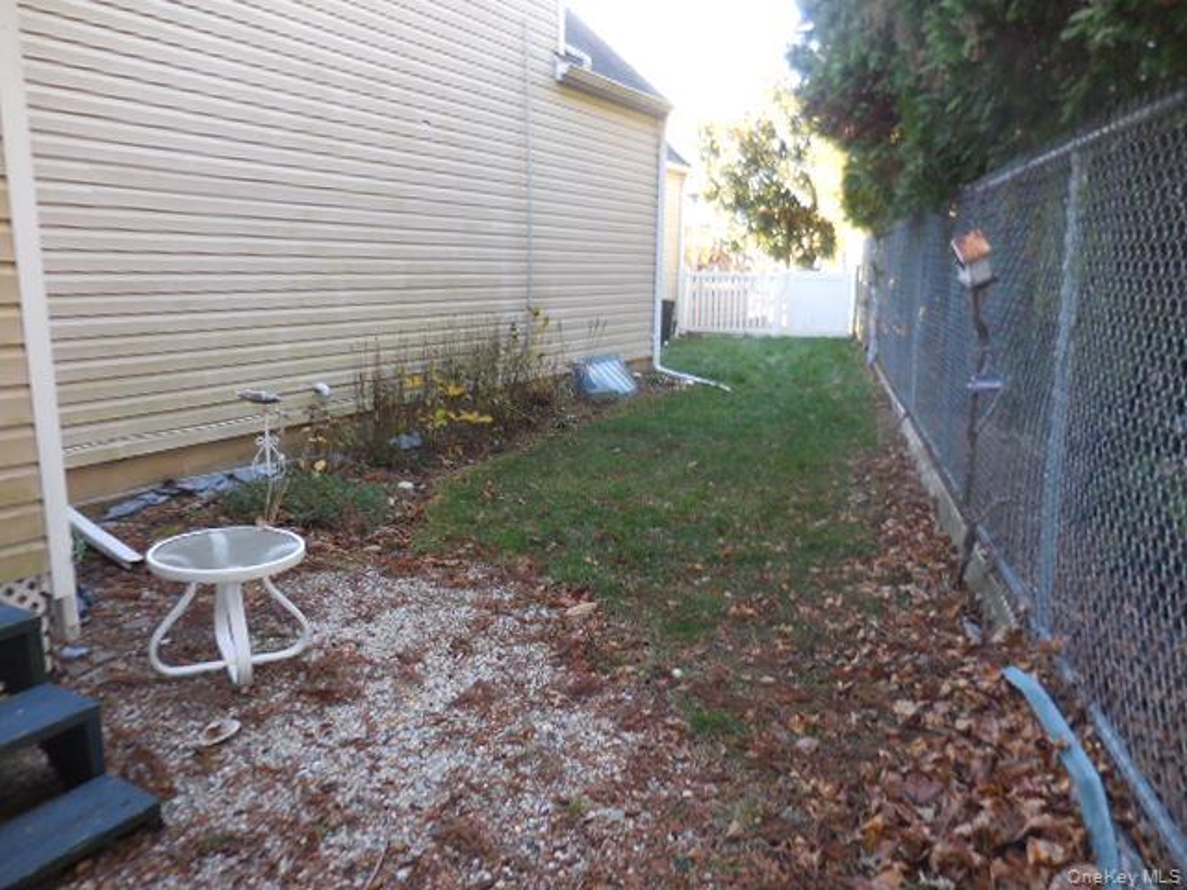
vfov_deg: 54.9
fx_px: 857
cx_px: 594
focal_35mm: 25
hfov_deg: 69.4
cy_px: 445
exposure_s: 1/40
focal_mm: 4.5
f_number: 3.3
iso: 125
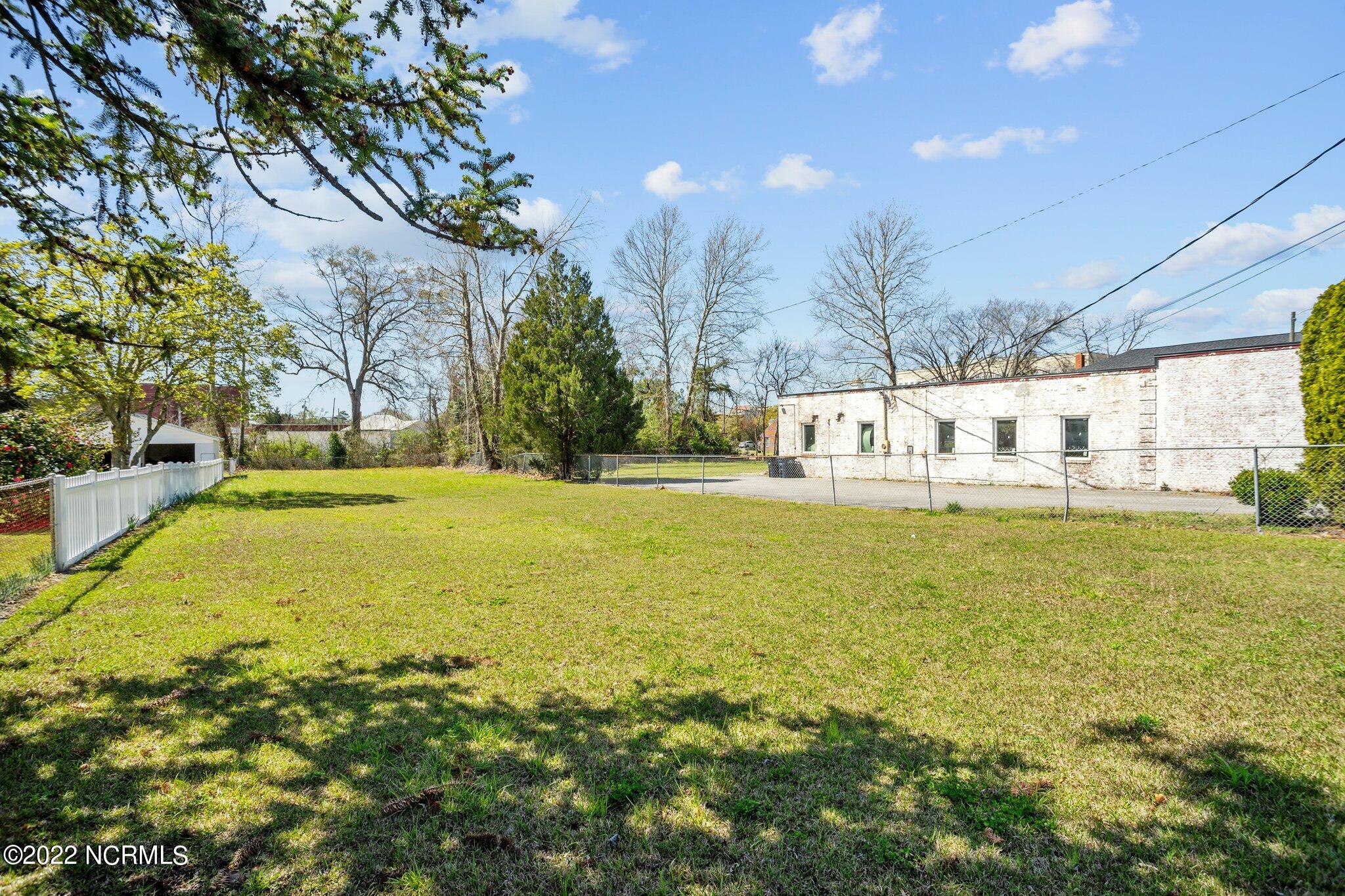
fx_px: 635
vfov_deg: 70.4
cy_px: 448
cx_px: 672
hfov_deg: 93.3
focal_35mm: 17
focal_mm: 17
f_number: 8
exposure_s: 1/400
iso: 100
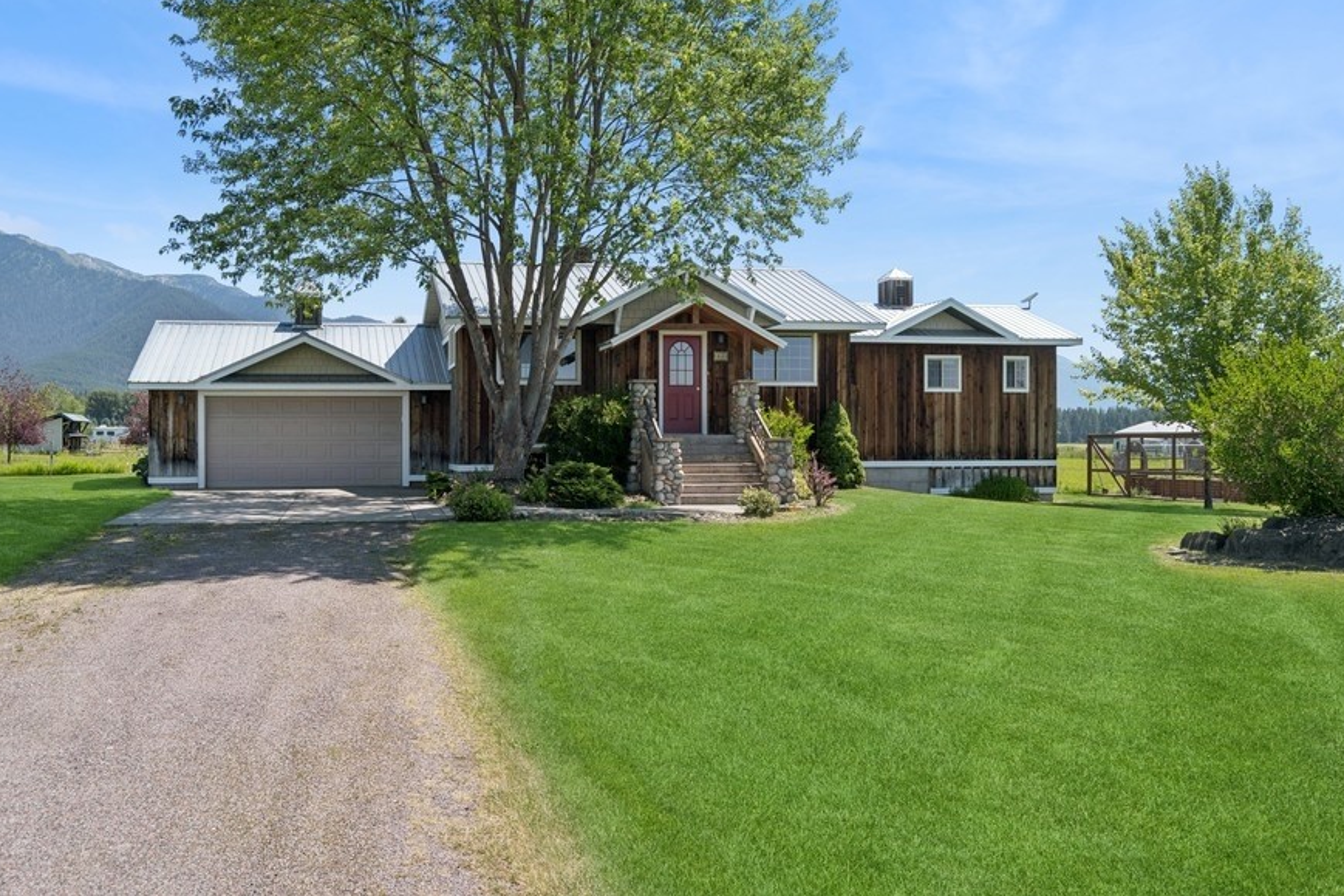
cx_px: 671
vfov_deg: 44.9
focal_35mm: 29
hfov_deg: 63.7
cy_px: 436
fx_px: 1082
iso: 100
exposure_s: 1/640
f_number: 6.3
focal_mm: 19
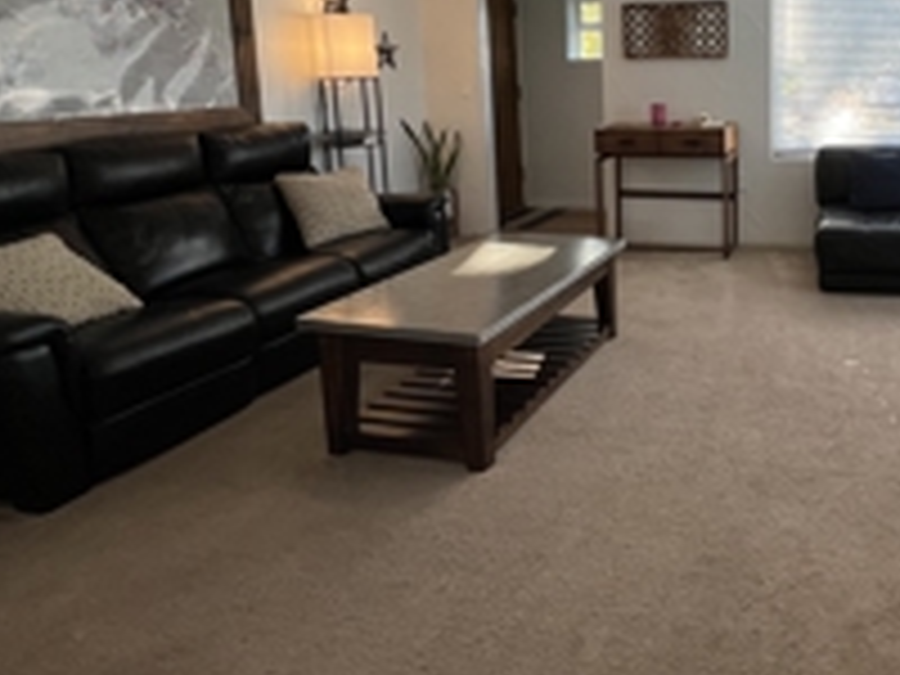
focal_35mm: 26
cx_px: 738
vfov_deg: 50.8
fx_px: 676
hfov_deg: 61.0
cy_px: 166
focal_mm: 1.57
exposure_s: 1/120
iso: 100
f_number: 1.8
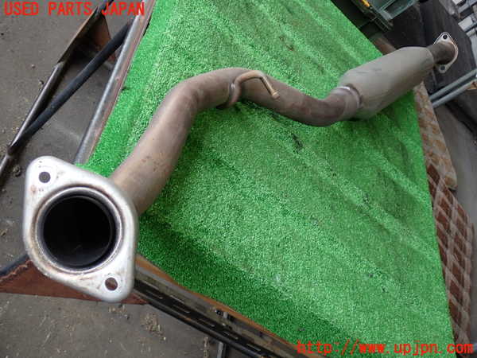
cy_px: 179
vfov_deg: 37.7
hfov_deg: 49.0
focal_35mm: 38
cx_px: 238
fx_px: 524
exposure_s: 1/50
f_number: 2.7
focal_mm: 6.83
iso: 200
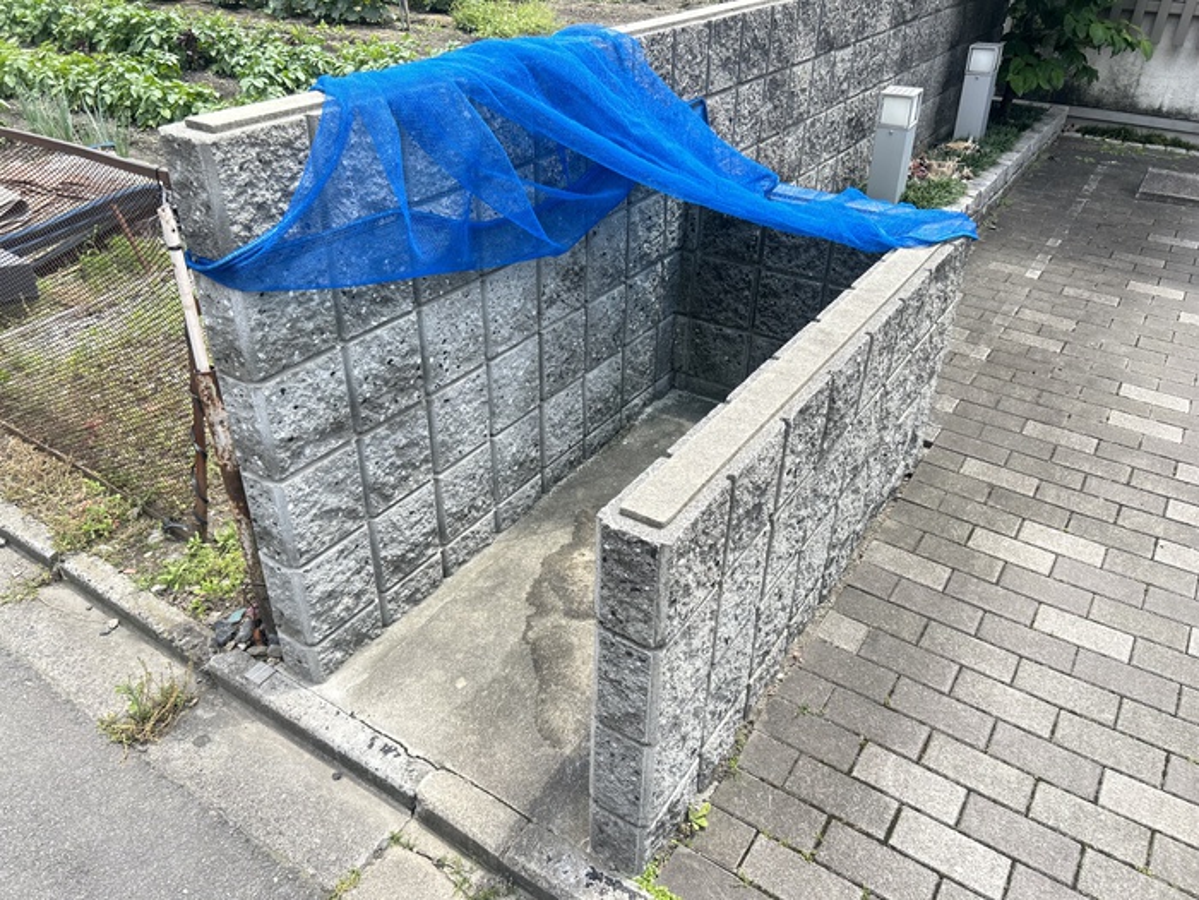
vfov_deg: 53.1
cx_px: 600
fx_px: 901
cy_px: 450
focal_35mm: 26
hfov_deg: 67.3
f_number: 1.5
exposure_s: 1/1468
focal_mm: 5.7
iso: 50
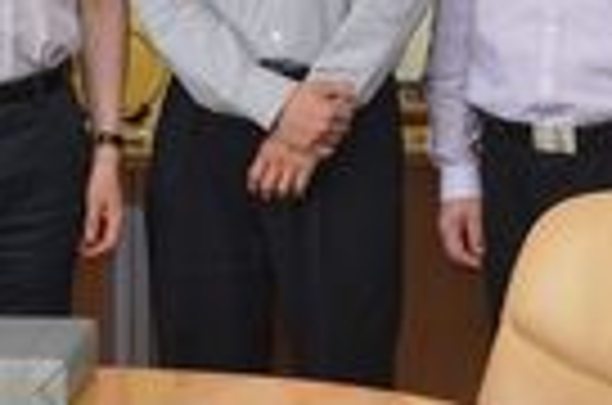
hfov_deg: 12.9
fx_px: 2697
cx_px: 194
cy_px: -259
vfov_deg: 8.3
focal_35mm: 159
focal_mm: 24
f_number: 4
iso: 400
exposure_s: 1/60
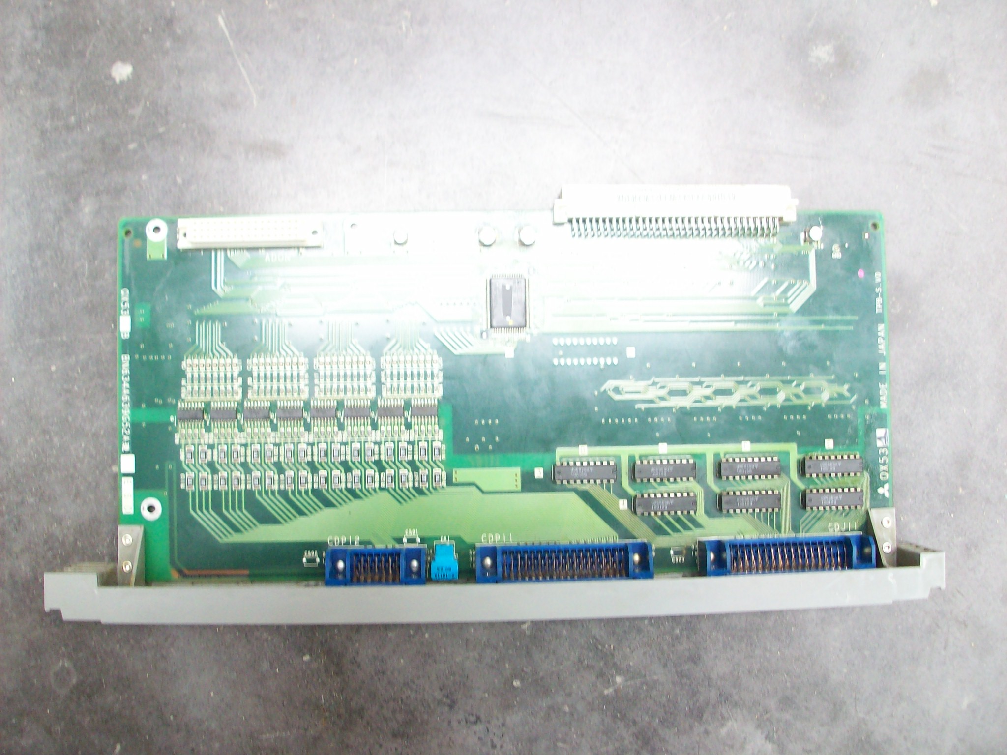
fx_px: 989
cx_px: 504
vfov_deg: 41.8
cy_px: 378
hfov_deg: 54.0
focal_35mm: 34
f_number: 2.8
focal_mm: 5.7
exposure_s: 1/27.1
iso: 160
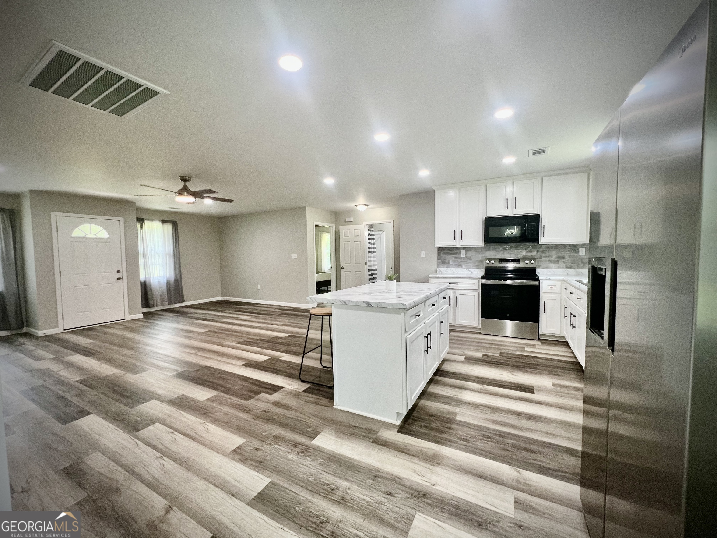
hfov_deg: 106.2
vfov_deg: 89.9
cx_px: 358
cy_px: 269
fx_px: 269
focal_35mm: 13
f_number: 1.8
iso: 160
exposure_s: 1/120
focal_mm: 1.57
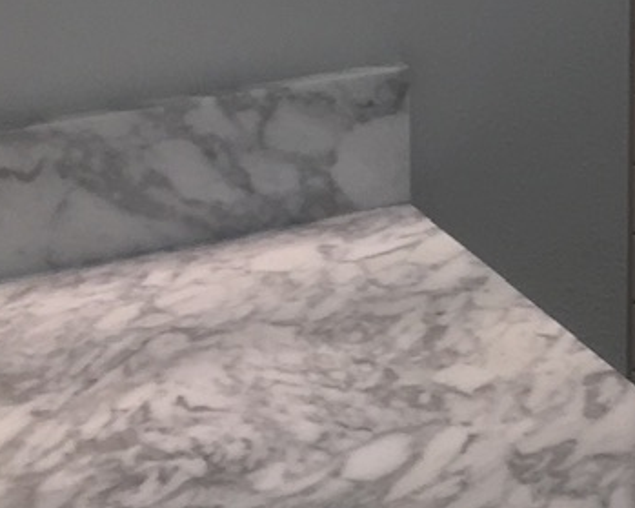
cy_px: -157
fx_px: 3119
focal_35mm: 166
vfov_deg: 9.1
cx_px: 1052
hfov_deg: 11.0
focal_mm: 4.15
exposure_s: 1/40
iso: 25
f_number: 2.2
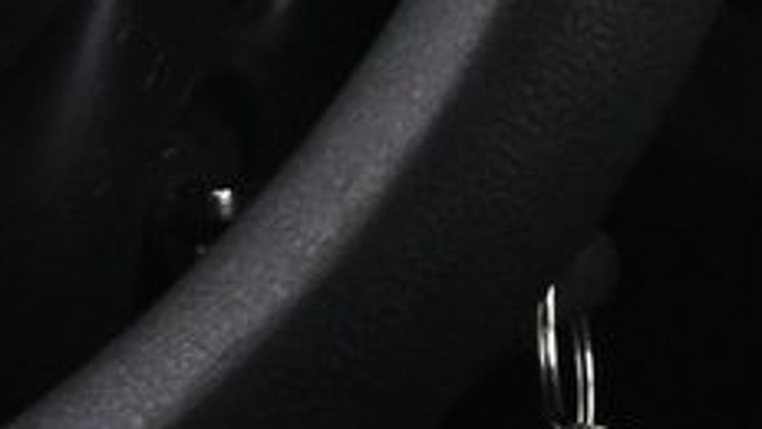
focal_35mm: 232
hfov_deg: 8.9
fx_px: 4682
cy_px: -446
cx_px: -564
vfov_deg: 5.1
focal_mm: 21
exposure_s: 1/40
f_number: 4
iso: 2500
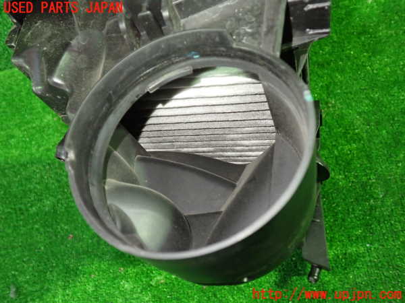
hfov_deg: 60.0
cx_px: 202
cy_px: 152
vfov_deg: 46.8
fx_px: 351
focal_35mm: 30
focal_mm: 5.4
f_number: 2.3
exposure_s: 1/30
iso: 800
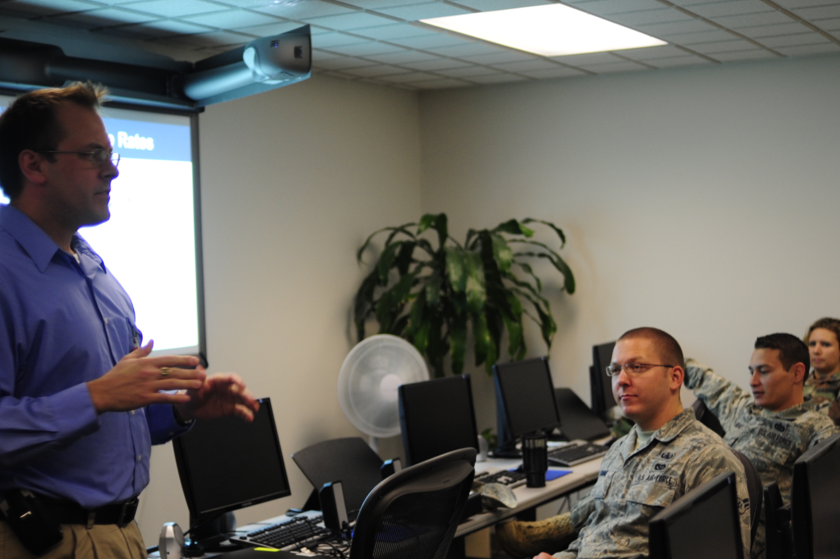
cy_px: 335
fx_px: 1376
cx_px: 430
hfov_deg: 33.9
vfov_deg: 22.9
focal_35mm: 59
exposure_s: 1/60
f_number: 2
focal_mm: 35
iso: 800
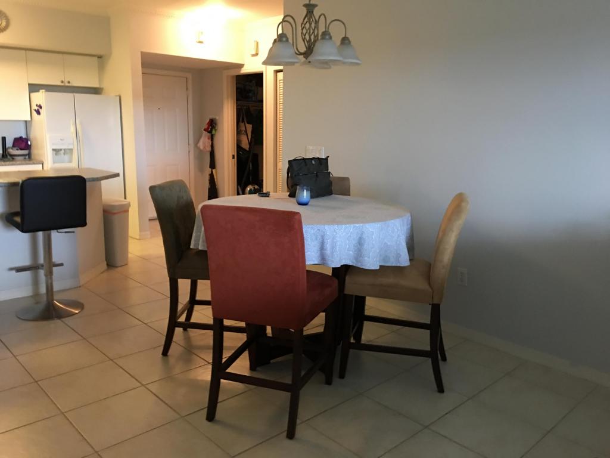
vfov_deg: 48.2
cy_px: 229
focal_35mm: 29
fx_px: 511
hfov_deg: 61.7
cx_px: 305
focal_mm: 4.15
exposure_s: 1/10
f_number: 2.2
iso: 80
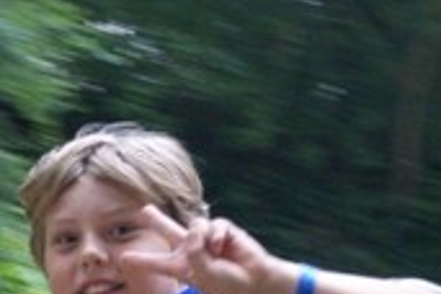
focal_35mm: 253
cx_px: 248
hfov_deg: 8.1
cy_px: 407
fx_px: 3097
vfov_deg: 5.4
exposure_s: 1/80
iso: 800
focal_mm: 45
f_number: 5.6
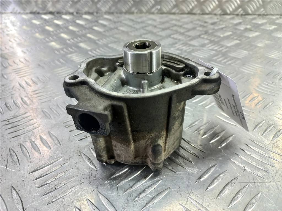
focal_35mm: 25
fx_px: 204
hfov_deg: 69.4
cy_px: 106
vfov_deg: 54.9
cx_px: 141
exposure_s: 1/50
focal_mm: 4.6
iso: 125
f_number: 1.8
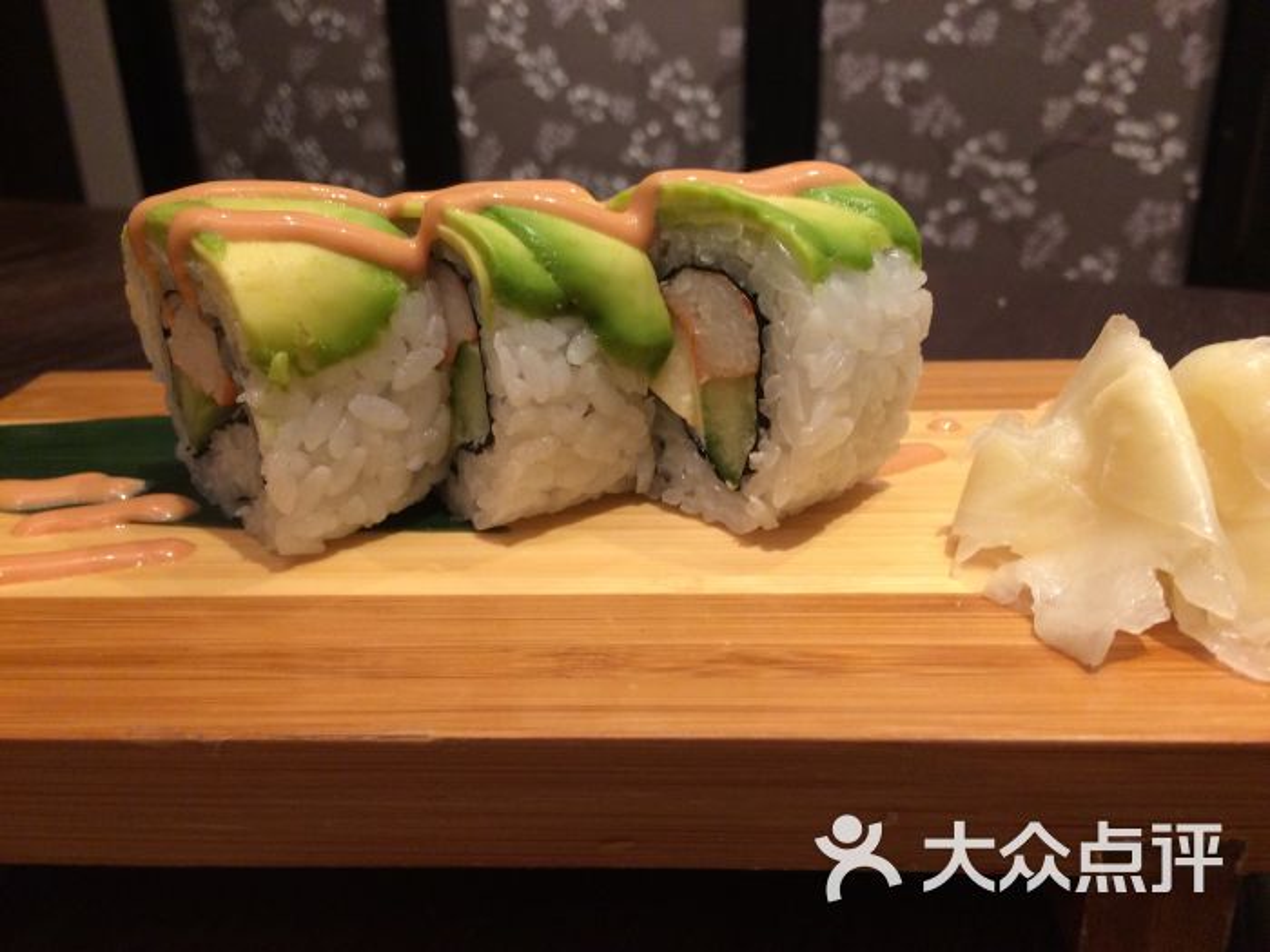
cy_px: 476
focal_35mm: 29
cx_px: 635
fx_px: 1064
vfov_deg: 48.2
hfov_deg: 61.7
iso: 250
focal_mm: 4.15
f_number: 2.2
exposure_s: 1/33
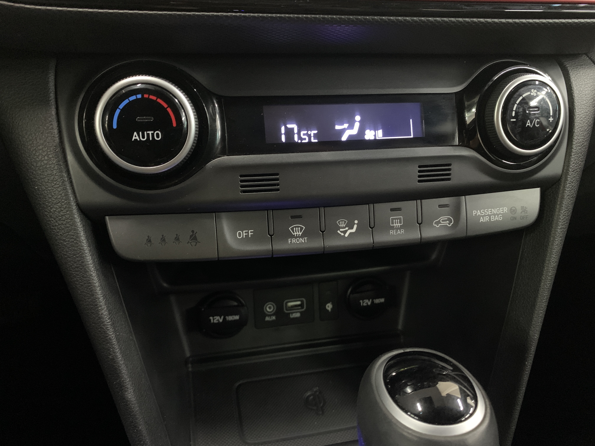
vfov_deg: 53.1
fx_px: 447
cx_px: 298
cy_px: 223
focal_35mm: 26
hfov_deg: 67.3
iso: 1000
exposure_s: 1/17
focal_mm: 4.25
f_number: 1.8
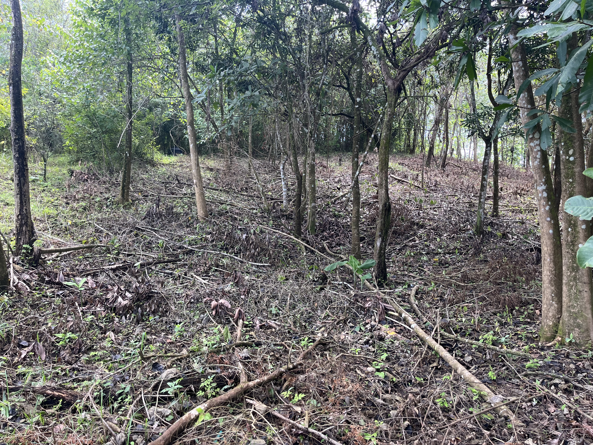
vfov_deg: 53.1
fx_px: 445
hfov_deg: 67.3
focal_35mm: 26
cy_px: 222
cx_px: 296
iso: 50
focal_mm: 5.1
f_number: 1.6
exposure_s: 1/121
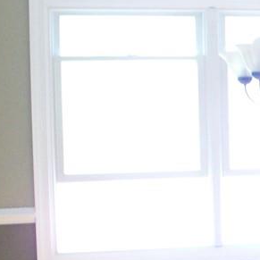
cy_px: 234
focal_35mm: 115
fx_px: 977
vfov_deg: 15.0
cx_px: 390
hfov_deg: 14.2
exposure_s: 1/11.3
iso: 160
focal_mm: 6.2
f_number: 2.8
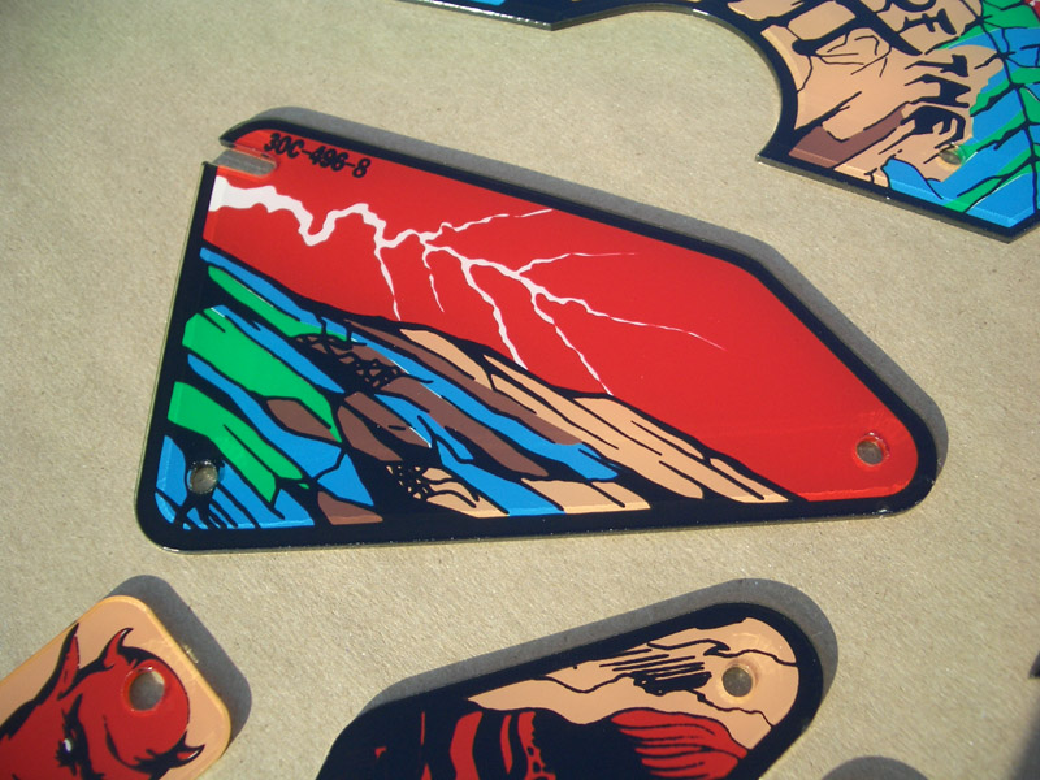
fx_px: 1052
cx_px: 520
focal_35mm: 35
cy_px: 390
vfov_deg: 40.7
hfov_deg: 52.6
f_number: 2.6
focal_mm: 5.8
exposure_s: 1/500
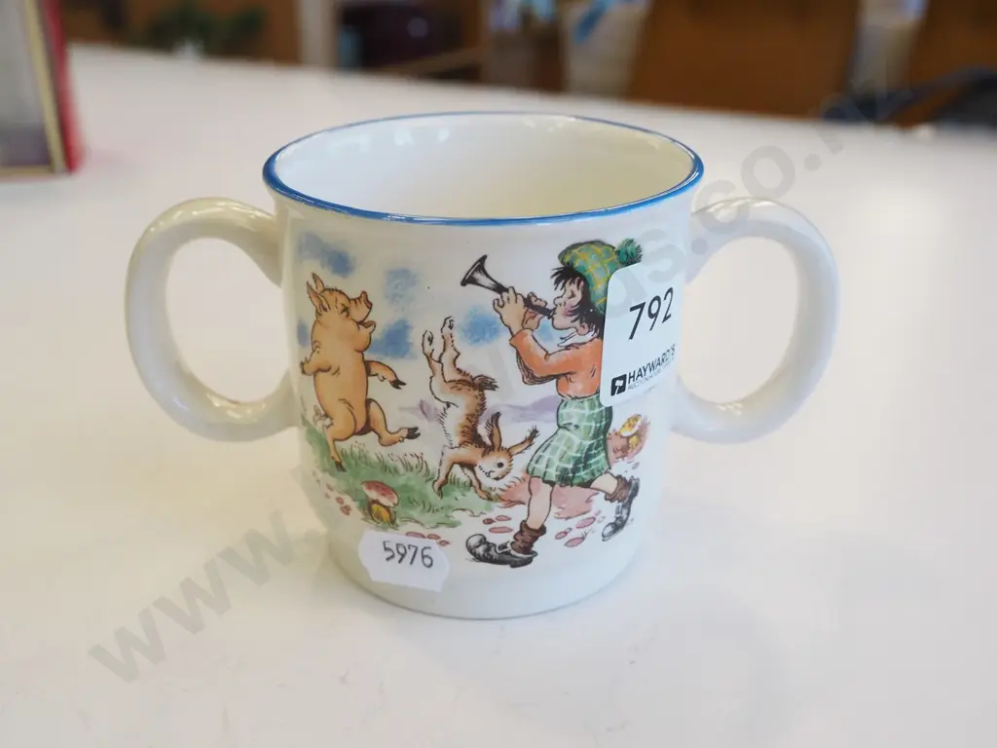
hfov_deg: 49.0
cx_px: 498
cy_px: 374
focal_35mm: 38
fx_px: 1094
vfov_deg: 37.7
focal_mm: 19
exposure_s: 1/250
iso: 1600
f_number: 5.6
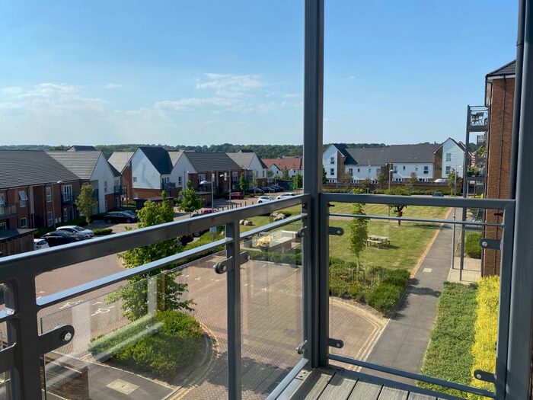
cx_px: 266
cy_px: 200
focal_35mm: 26
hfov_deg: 67.3
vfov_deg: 53.1
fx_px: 400
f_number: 1.8
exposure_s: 1/3846
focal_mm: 4.25
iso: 32
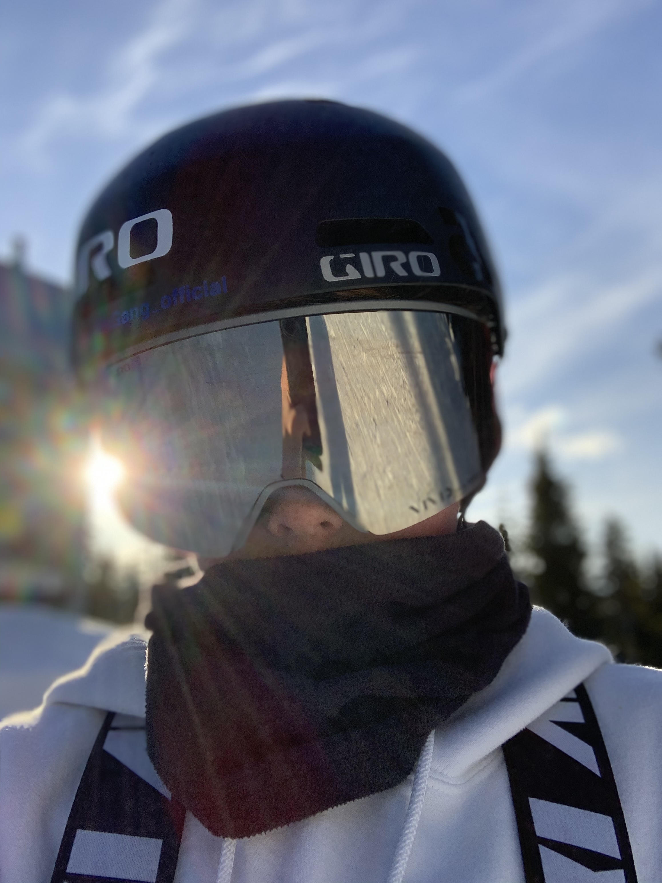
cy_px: 442
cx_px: 331
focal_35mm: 32
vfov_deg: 56.8
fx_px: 816
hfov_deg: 44.2
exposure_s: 1/1208
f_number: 2.2
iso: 16
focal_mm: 2.87
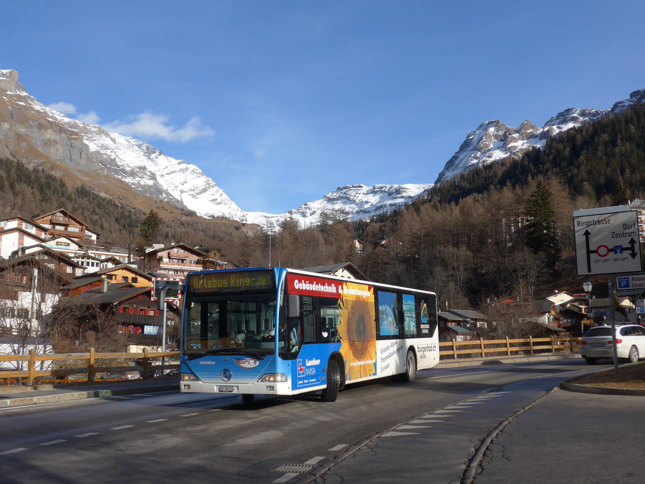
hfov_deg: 47.9
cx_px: 322
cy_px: 242
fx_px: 727
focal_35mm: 39
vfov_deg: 36.8
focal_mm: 8
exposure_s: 1/1600
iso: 80
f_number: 2.8
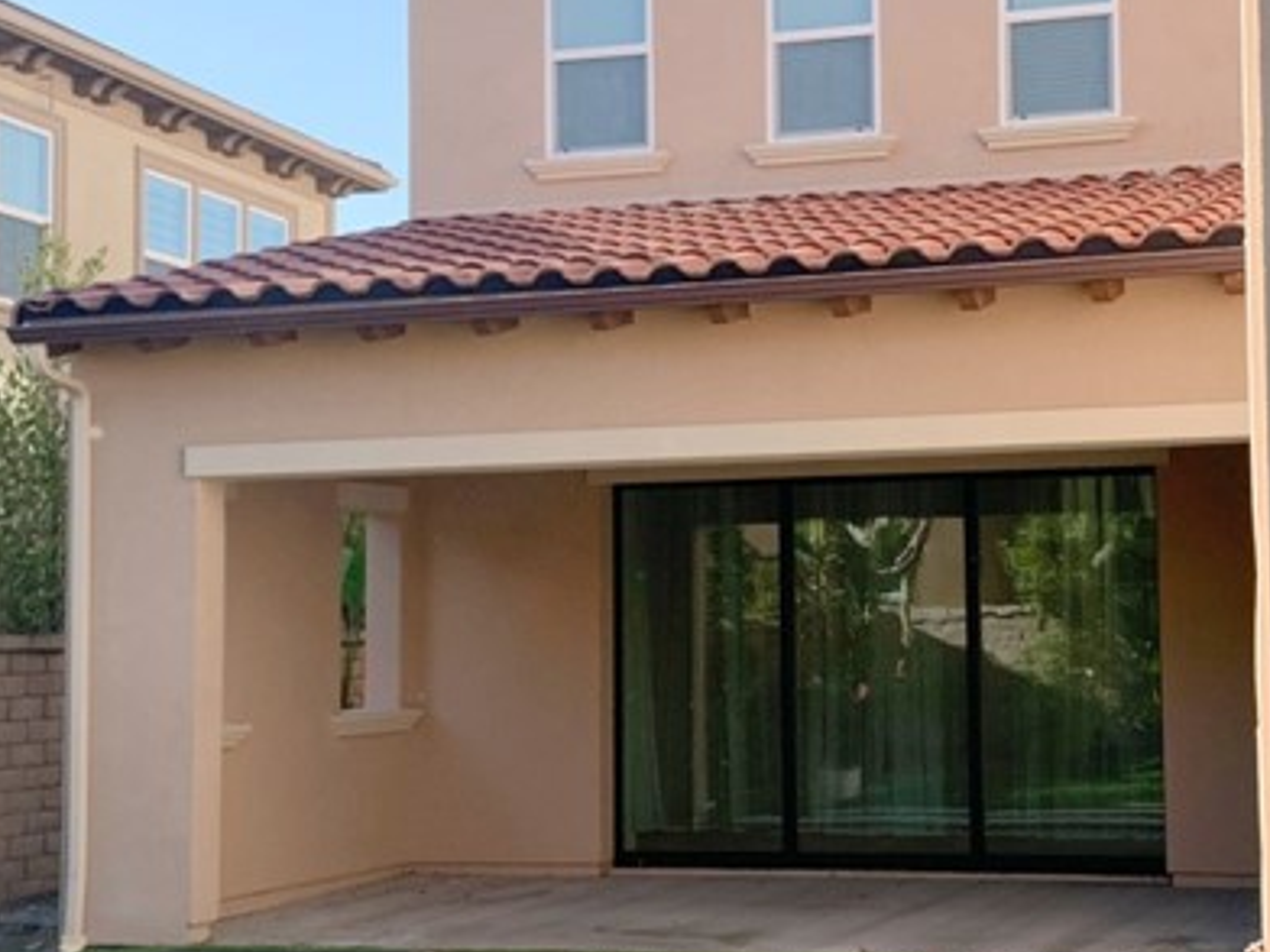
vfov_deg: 21.6
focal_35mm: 68
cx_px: 875
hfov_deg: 28.3
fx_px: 2495
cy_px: 427
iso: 25
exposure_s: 1/856
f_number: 1.8
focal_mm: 4.25
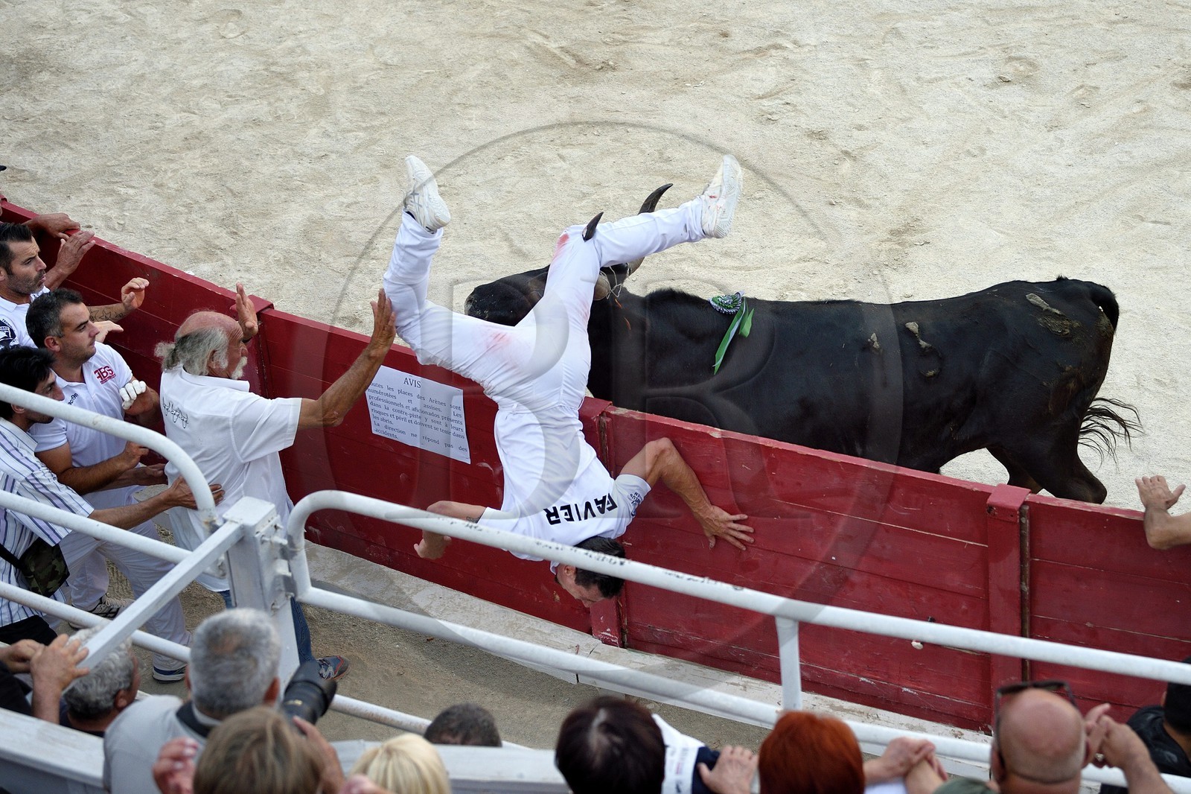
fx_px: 2315
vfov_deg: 19.4
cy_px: 397
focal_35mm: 70
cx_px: 596
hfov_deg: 28.8
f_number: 4
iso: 800
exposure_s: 1/1000
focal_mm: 70
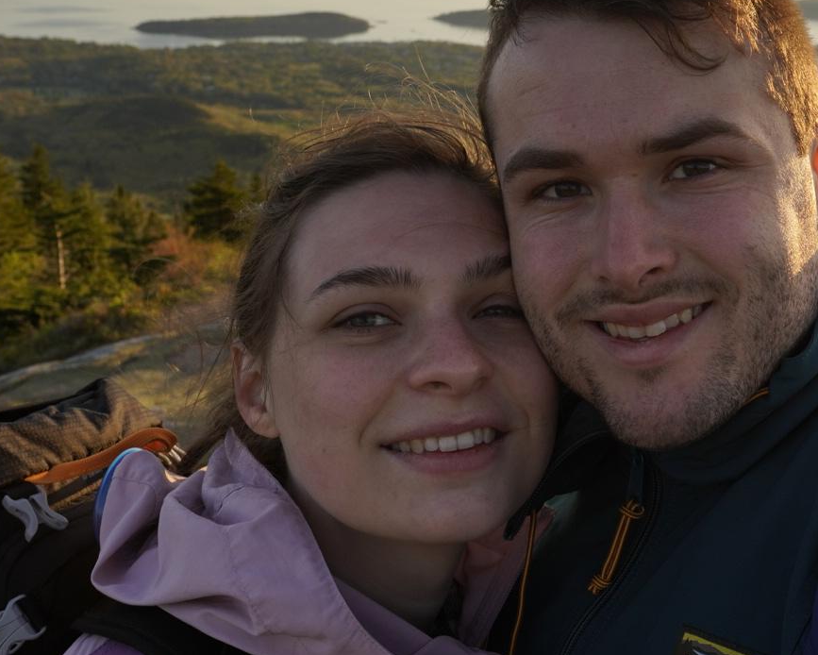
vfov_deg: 29.8
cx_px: 630
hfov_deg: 35.9
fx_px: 1227
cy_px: 270
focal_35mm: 51
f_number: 8
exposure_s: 1/125
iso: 100
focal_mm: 19.3
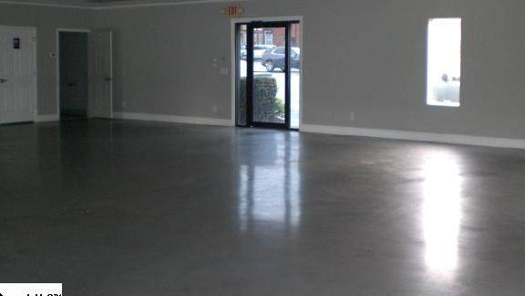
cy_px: 91
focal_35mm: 46
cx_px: 270
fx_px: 640
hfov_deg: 44.6
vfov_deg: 25.8
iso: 200
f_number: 3.1
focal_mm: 6.3
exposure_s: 1/60
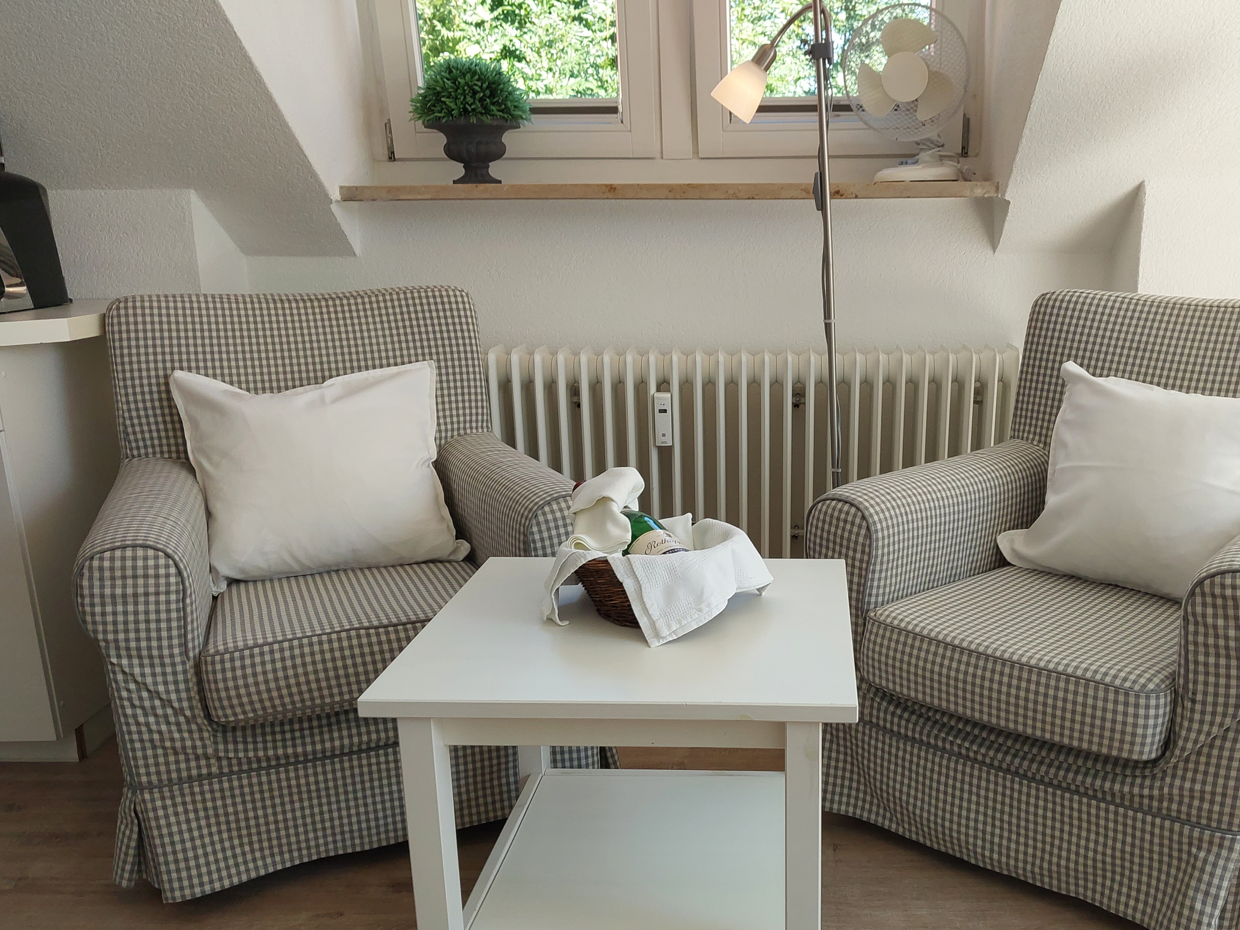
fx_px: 1325
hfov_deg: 50.0
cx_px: 716
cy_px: 559
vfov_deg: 38.5
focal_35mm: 37
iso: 40
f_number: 1.8
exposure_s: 1/120
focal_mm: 4.6
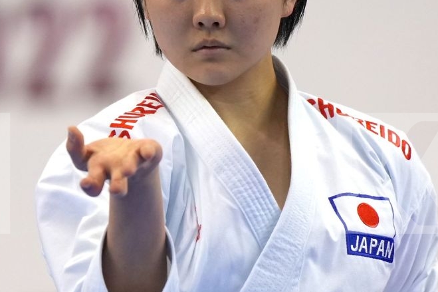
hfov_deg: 2.5
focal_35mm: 820
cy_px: 174
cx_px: 173
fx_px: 9974
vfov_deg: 1.7
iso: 800
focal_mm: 200
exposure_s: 1/500
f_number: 2.8
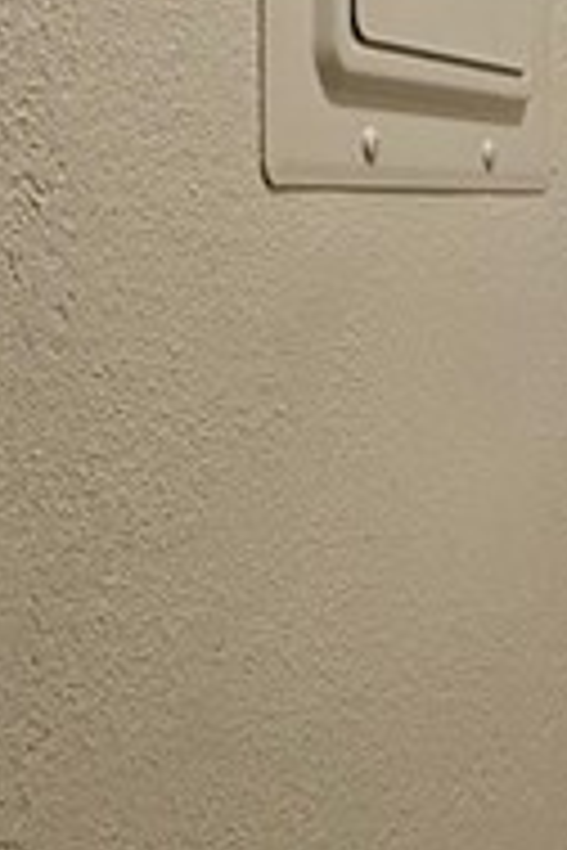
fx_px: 1866
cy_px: 220
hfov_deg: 14.2
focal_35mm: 79
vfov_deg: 25.4
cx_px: 1174
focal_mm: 2.22
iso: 160
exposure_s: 1/120
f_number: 2.2
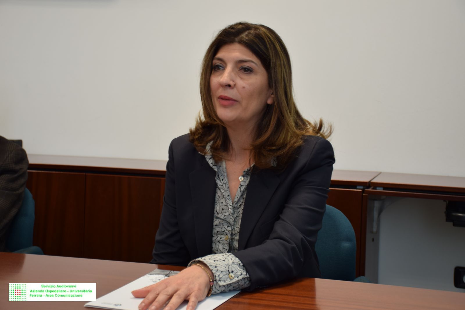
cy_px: 155
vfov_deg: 20.2
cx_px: 232
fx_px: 872
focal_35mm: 68
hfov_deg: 29.9
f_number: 4.5
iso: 100
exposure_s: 1/13
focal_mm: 45
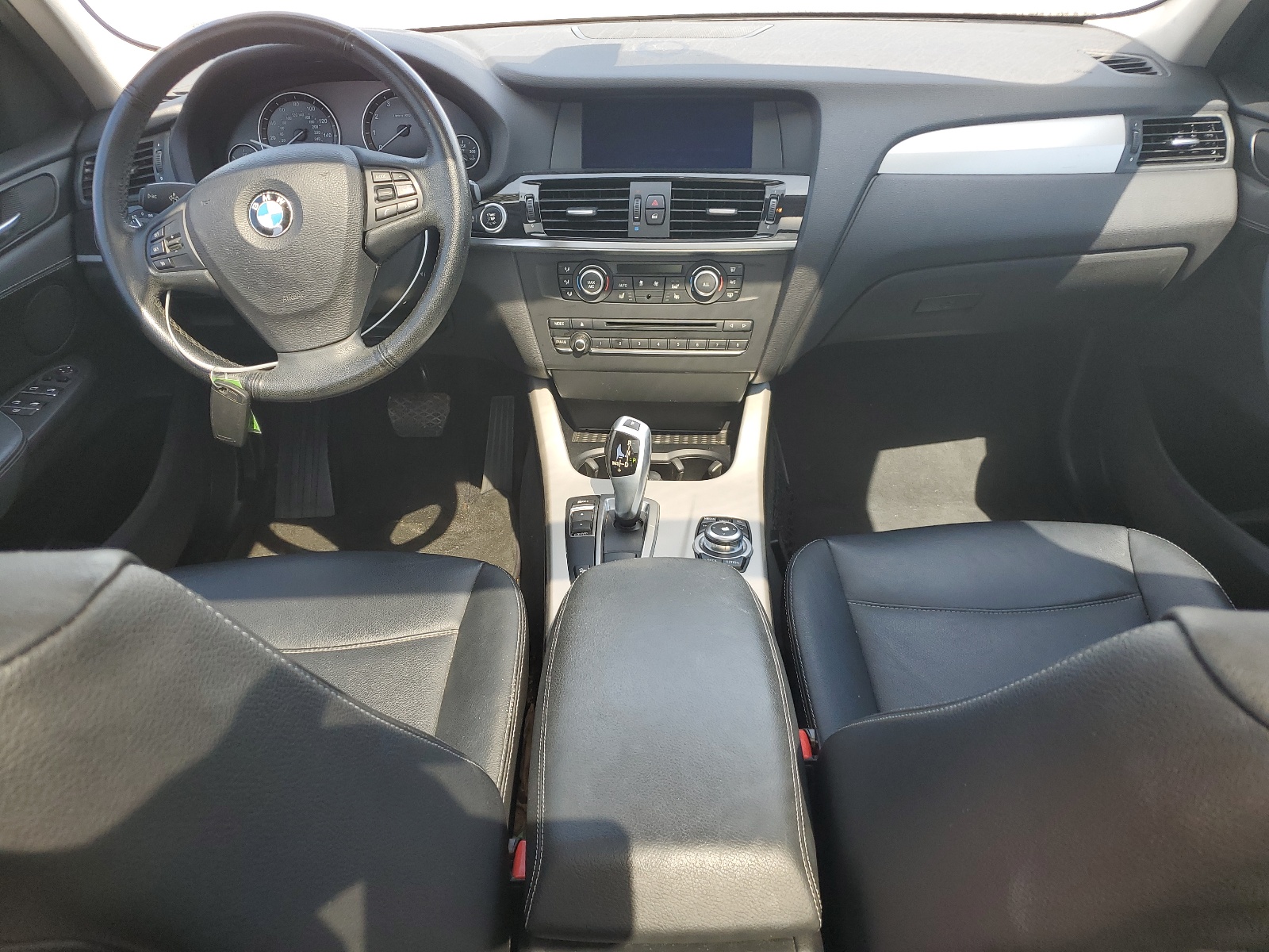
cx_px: 634
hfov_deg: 67.3
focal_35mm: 26
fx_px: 953
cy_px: 476
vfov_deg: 53.1
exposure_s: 1/182
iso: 50
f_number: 1.5
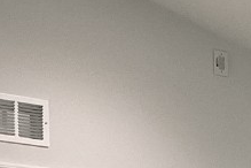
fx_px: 1053
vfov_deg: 8.4
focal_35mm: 151
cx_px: 309
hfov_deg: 13.2
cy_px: 390
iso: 100
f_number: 2.4
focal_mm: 3.3
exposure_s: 1/60
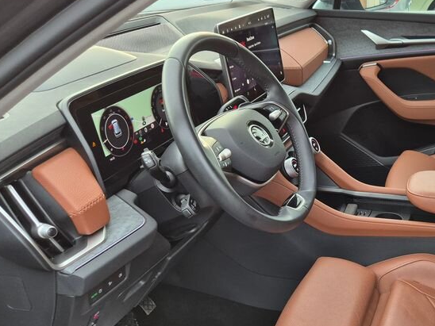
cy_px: 192
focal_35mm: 43
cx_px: 372
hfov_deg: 41.2
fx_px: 540
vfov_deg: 33.5
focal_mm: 5.4
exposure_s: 1/180
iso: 125
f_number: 1.8
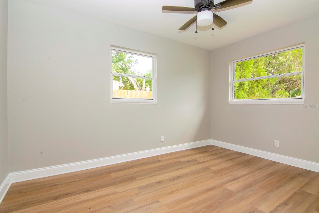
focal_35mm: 16
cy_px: 106
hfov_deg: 95.0
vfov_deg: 72.0
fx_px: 146
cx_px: 160
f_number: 16
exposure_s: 1/40
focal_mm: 11
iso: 640
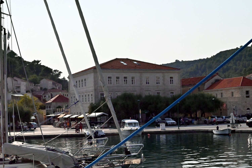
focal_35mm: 70
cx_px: 126
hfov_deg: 28.8
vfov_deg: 19.5
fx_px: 490
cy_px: 84
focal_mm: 70
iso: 20000
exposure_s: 1/8000
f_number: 29
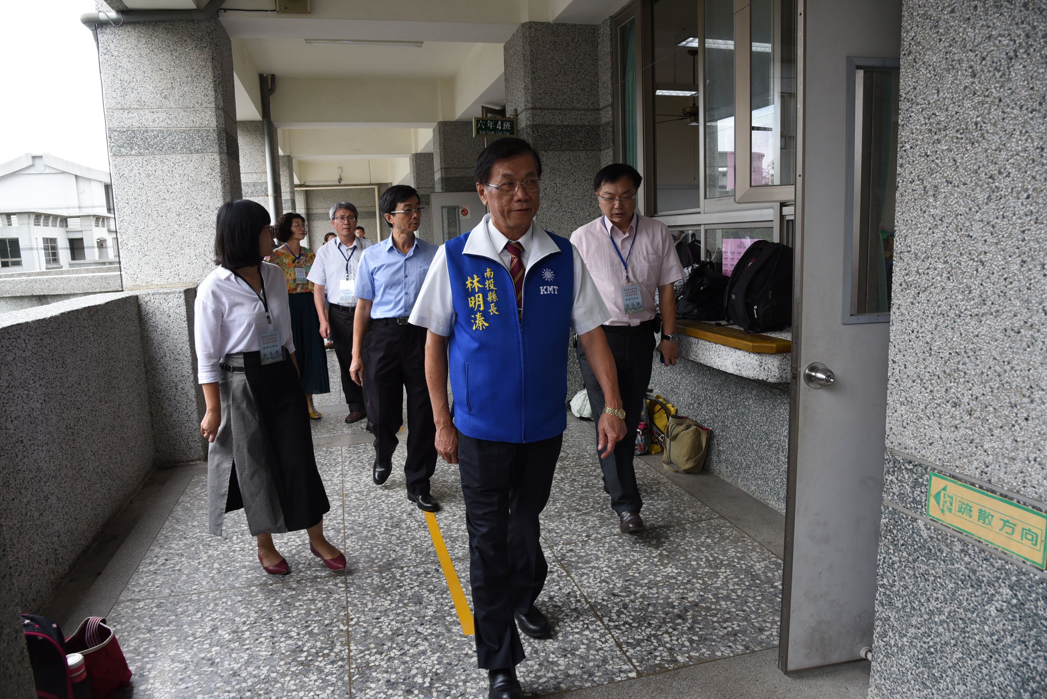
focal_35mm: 24
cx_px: 524
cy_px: 350
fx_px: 698
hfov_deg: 73.7
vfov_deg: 53.2
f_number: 6.3
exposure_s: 1/160
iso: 500
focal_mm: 24
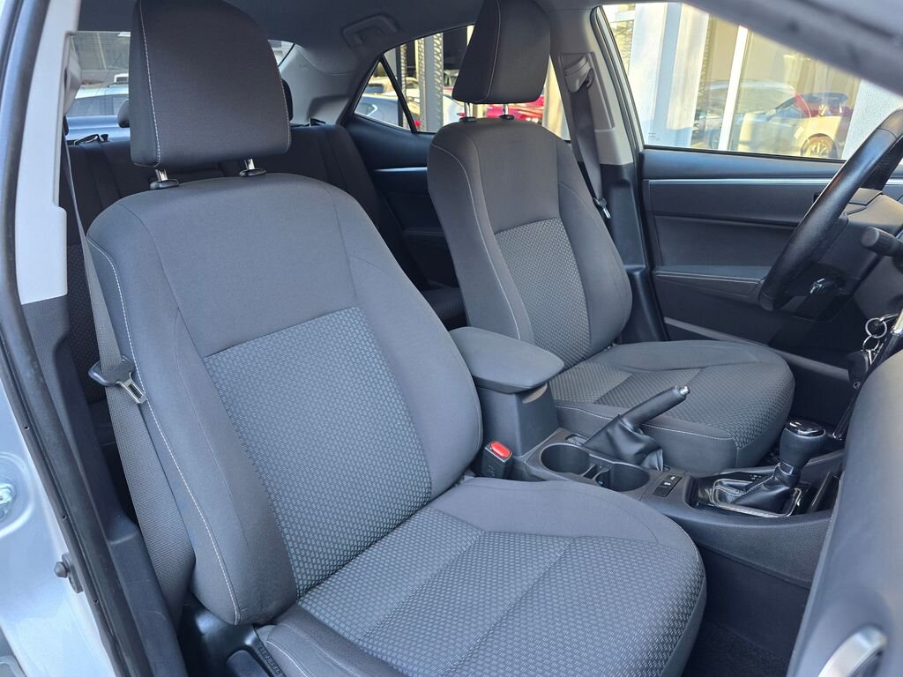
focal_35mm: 23
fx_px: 600
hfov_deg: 73.9
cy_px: 338
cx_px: 452
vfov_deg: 58.9
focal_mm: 6.3
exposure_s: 1/120
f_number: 1.7
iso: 320
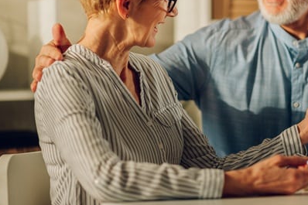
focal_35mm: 128
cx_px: 213
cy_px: 58
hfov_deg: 16.0
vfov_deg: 10.7
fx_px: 1095
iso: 250
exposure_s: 1/125
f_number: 1.8
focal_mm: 85
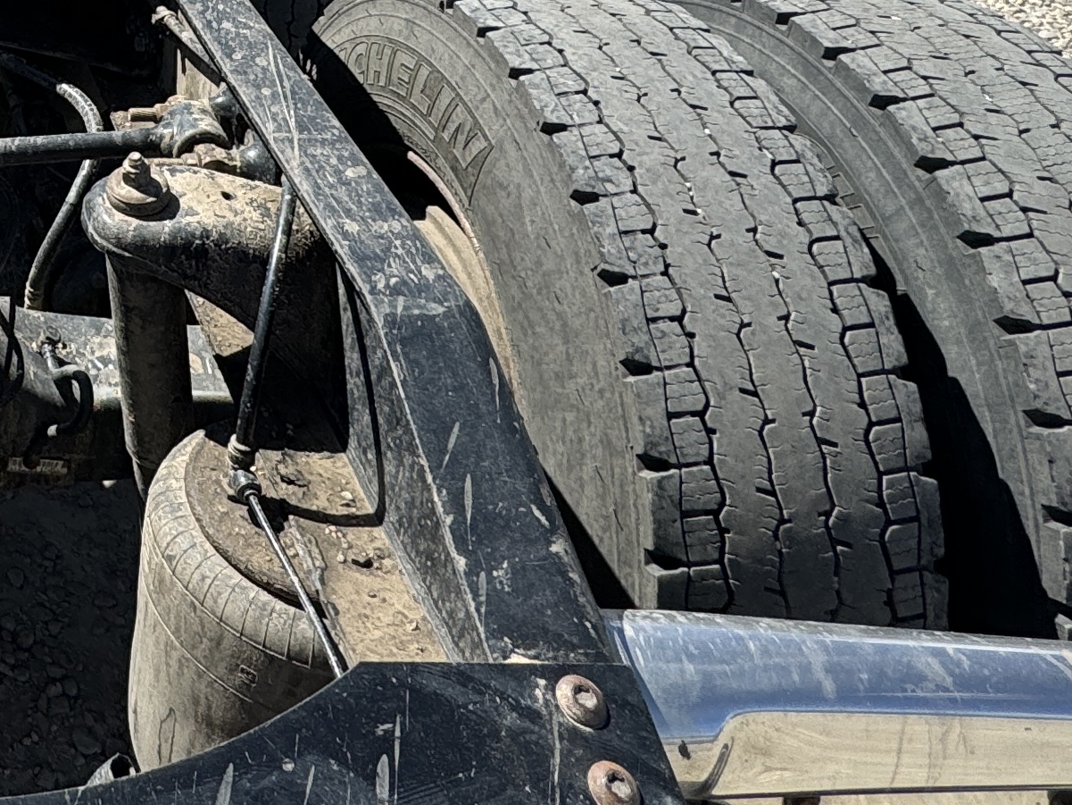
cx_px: -212
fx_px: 1456
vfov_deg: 27.5
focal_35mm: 47
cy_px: -134
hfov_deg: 33.1
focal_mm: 2.22
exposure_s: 1/1236
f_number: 2.2
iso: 40
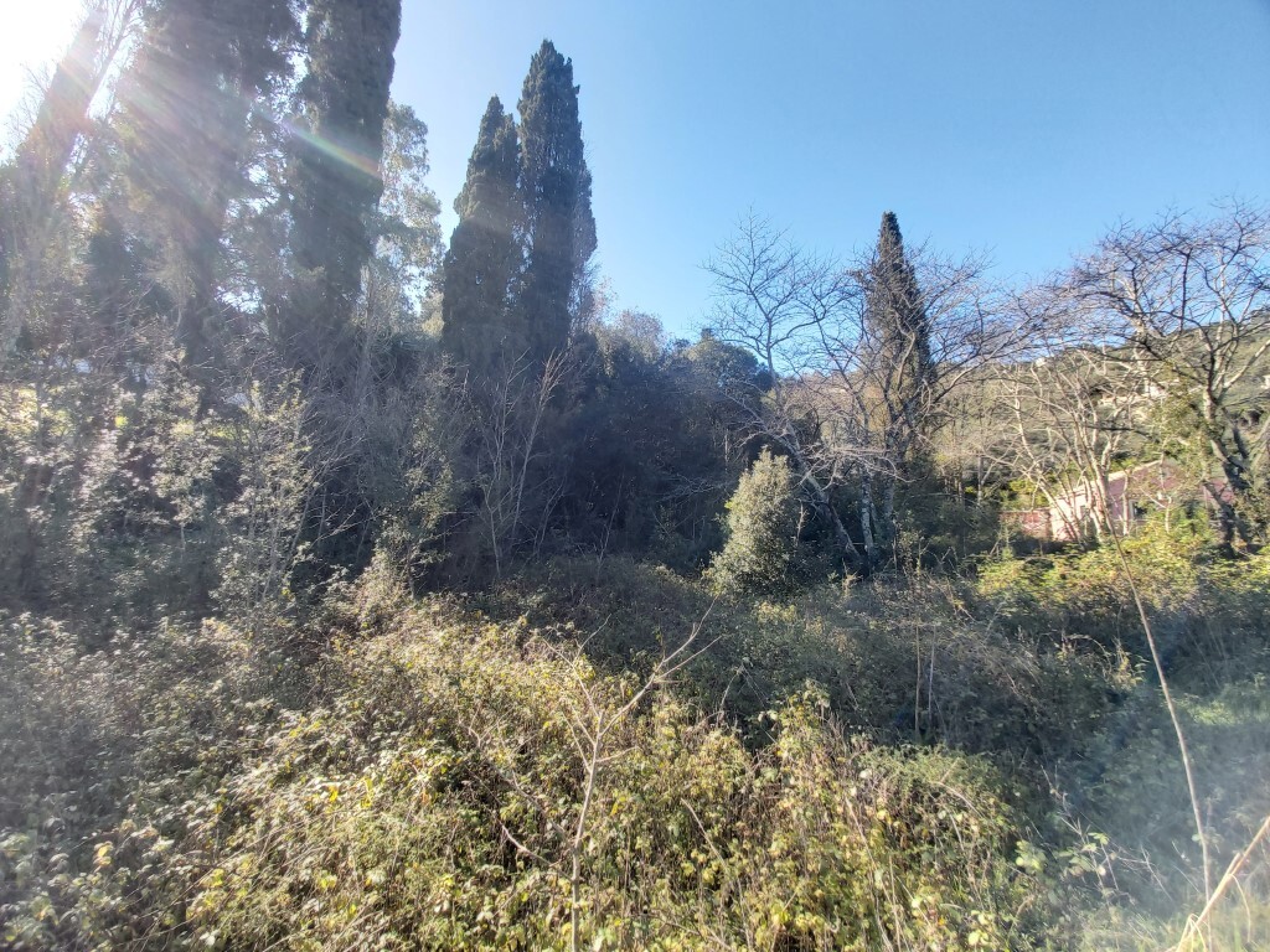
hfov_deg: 110.5
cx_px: 635
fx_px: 440
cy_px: 476
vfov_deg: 94.5
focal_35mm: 12
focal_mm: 1.42
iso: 40
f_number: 2.2
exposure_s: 1/157
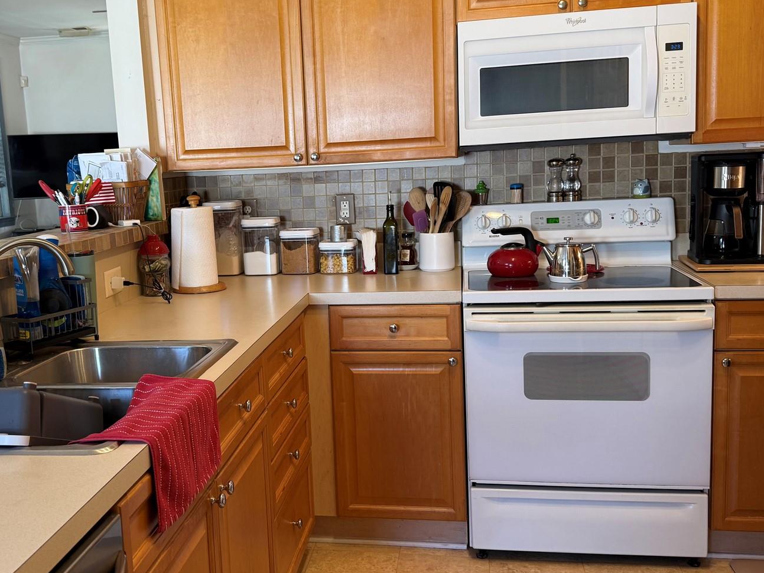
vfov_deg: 37.7
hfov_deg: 48.6
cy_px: 272
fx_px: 839
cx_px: 302
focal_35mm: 38
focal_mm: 6.76
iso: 100
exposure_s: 1/60
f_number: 1.78
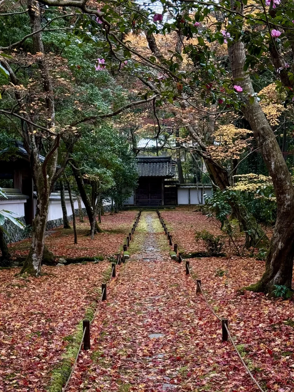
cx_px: 147
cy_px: 196
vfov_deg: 39.7
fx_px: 544
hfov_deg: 30.3
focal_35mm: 48
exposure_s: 1/503
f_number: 1.78
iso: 64
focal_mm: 6.86
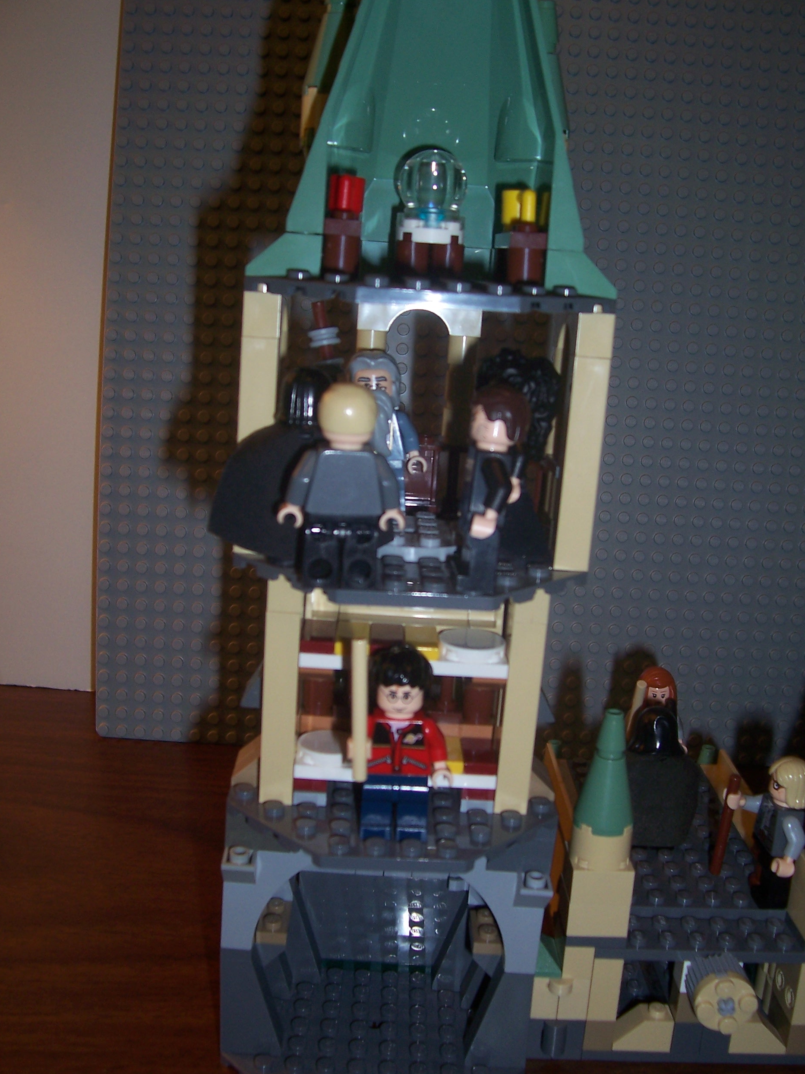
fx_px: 1085
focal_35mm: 35
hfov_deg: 40.7
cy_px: 541
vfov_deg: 52.6
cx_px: 410
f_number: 2.7
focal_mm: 5.6
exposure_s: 1/60
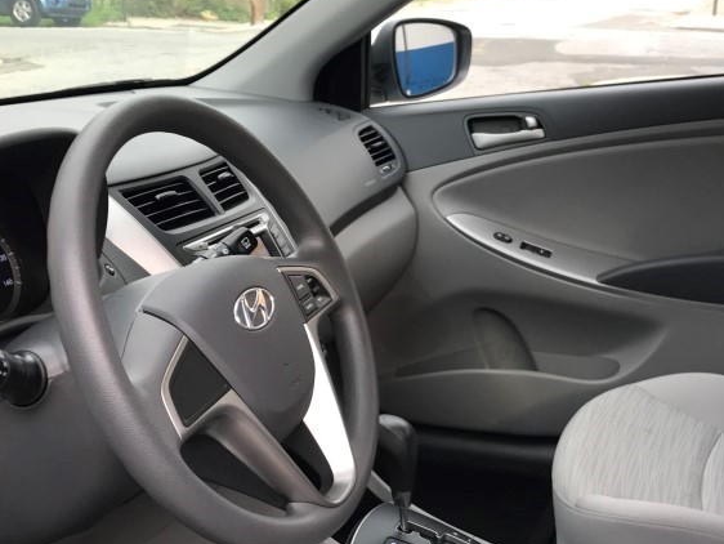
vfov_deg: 28.5
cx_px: 402
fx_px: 1067
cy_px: 321
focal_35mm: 51
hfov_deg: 37.4
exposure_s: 1/90
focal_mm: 3.99
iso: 25
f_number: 1.8
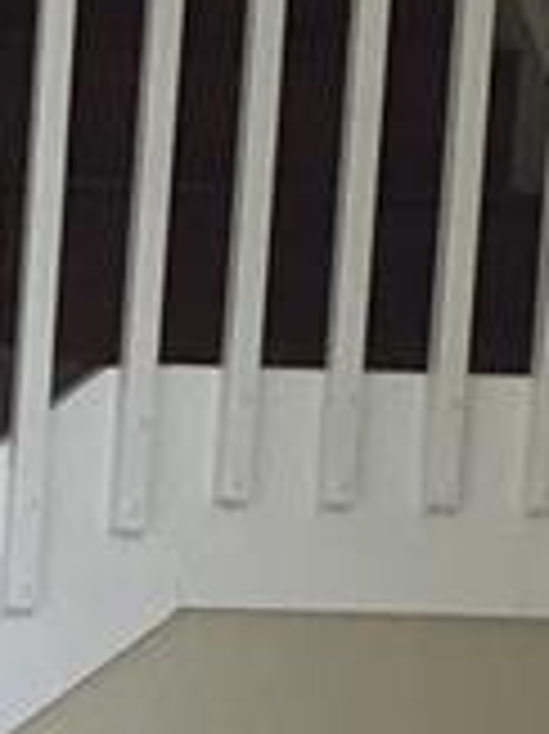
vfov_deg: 9.2
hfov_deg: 6.7
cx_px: -572
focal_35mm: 214
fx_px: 4531
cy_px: 770
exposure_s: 1/15
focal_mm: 4.15
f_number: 2.2
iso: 25
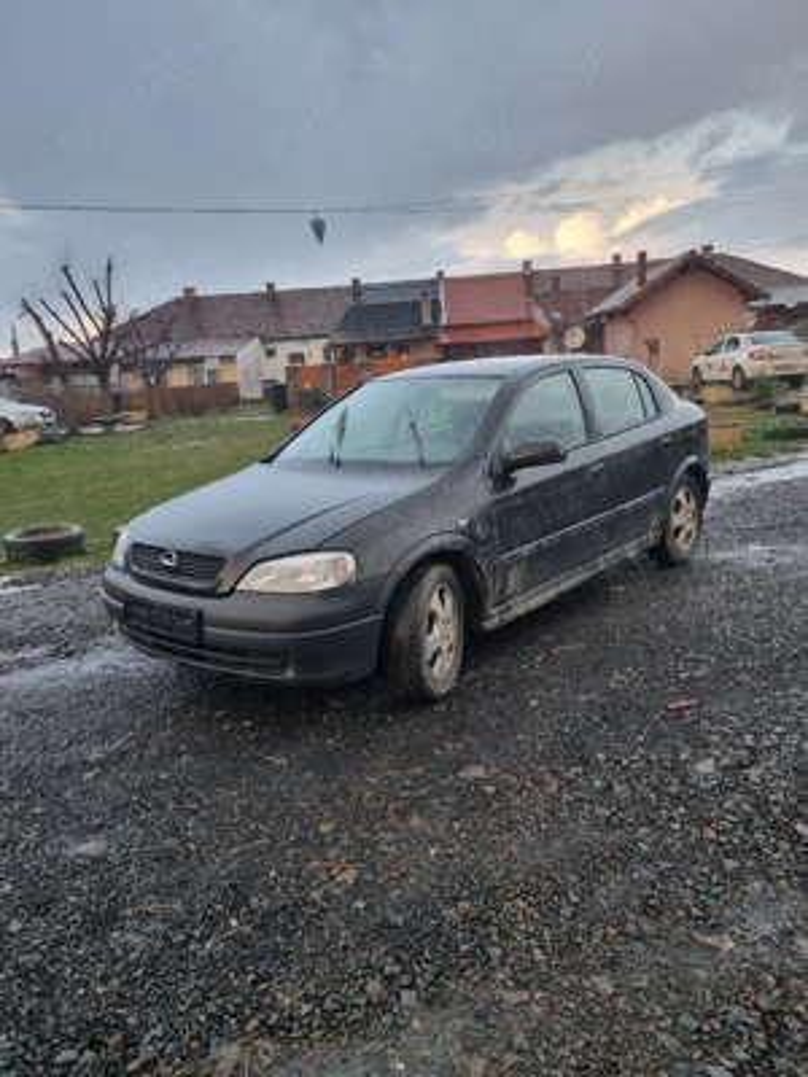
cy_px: 538
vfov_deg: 67.3
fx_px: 809
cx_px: 404
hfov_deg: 53.1
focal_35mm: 26
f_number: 1.8
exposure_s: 1/100
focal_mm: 5.4
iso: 80
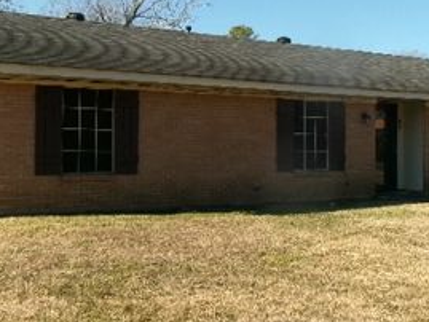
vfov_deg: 28.0
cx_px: 293
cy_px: 138
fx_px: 645
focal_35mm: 52
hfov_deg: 36.3
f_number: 10.8
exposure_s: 1/85
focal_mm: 5.1
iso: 100
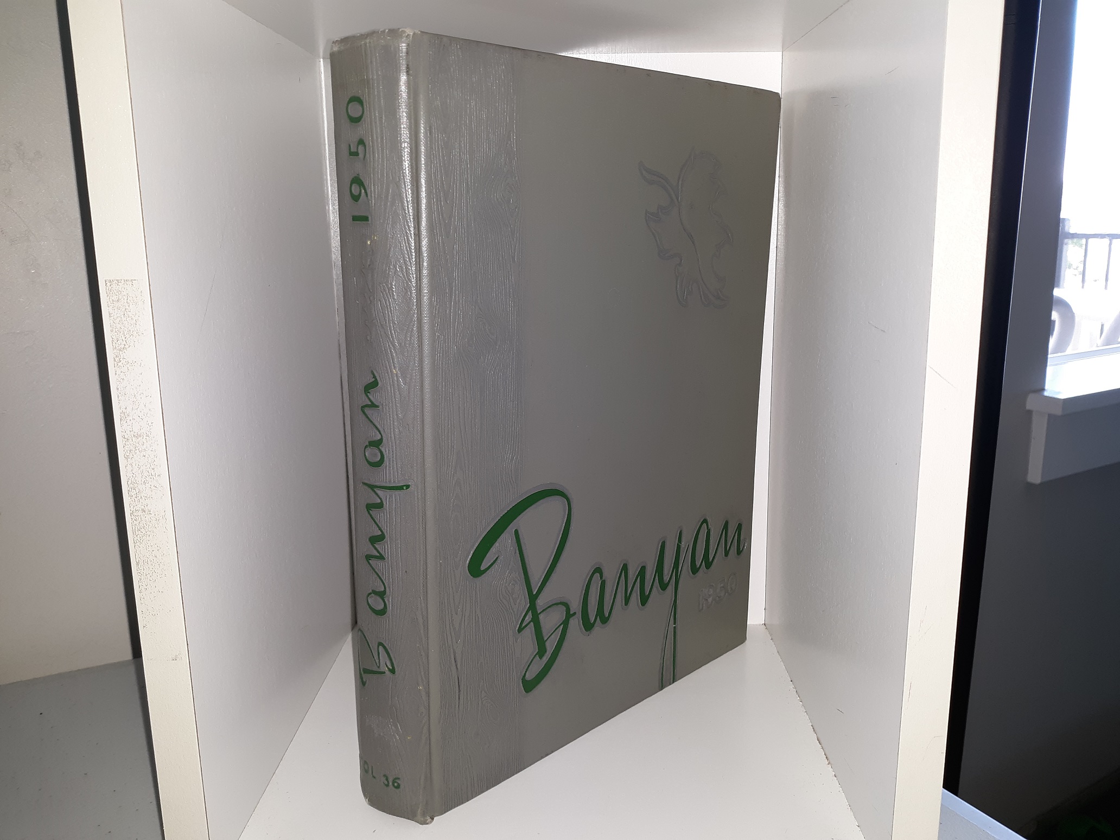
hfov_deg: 63.4
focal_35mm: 28
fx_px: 906
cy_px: 420
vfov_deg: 49.7
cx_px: 560
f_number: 1.7
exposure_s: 1/60
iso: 50
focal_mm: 3.7
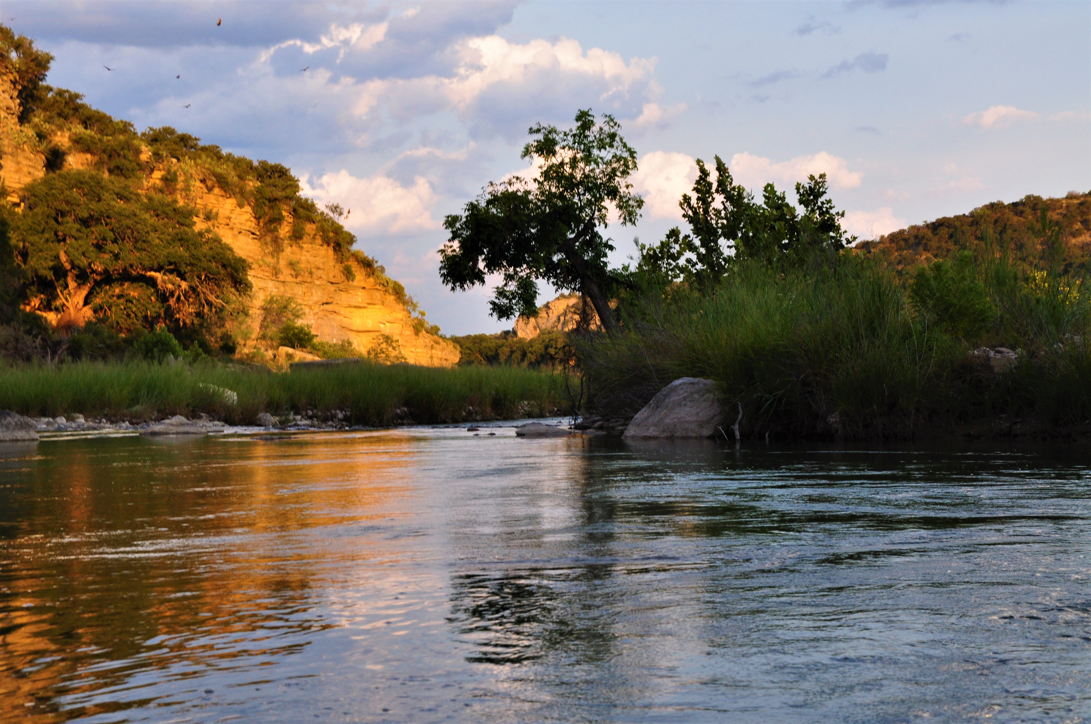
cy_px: 362
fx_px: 2270
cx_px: 546
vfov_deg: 18.1
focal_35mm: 75
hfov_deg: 27.0
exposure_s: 1/100
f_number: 9
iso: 400
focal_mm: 50
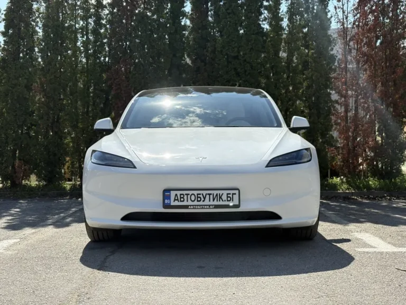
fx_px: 610
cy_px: 152
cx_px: 203
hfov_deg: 36.8
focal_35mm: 52
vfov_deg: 28.0
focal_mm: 5.96
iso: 40
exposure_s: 1/4329
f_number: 1.6
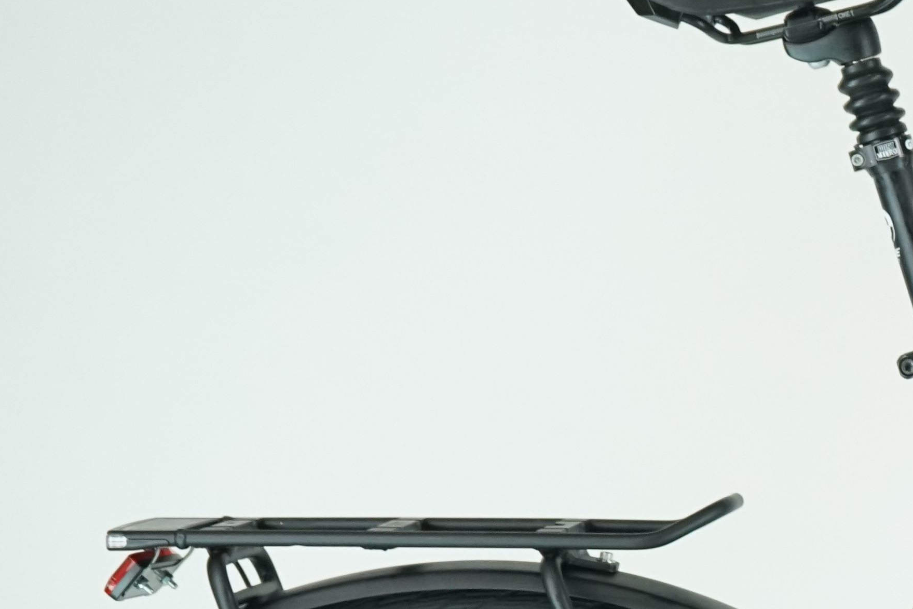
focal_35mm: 191
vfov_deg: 7.1
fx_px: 4844
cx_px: 1423
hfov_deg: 10.4
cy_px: 808
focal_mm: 56
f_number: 5.6
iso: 1600
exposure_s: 1/200
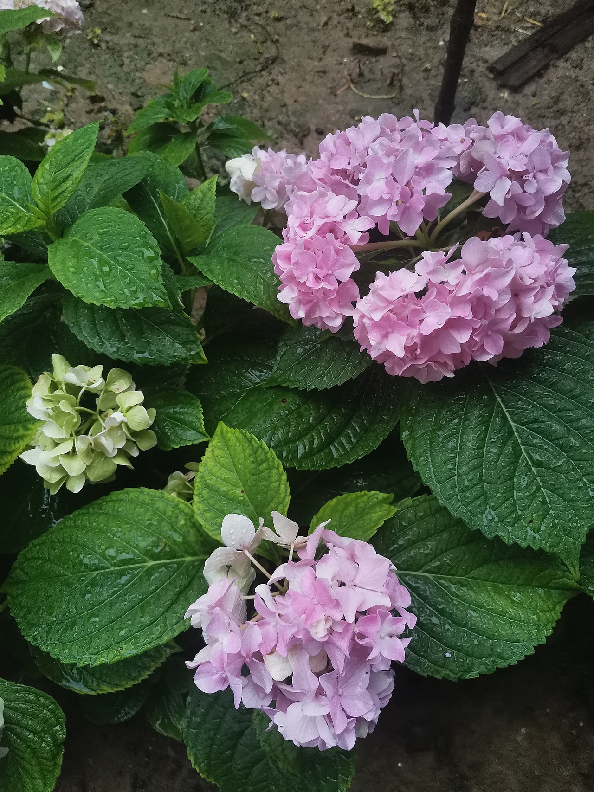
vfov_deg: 67.3
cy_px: 396
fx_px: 595
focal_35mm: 26
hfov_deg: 53.1
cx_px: 297
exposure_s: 1/33.3
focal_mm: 4.75
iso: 500
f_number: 1.8
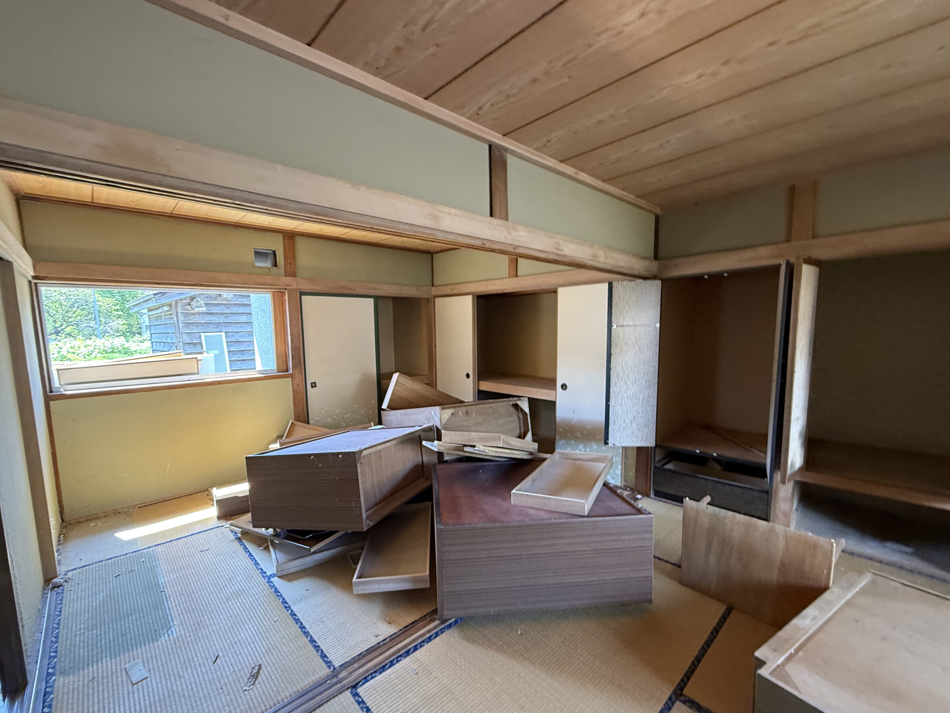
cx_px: 464
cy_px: 377
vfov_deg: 81.7
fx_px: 412
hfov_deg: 98.2
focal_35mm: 15
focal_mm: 2.22
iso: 320
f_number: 2.2
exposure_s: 1/82
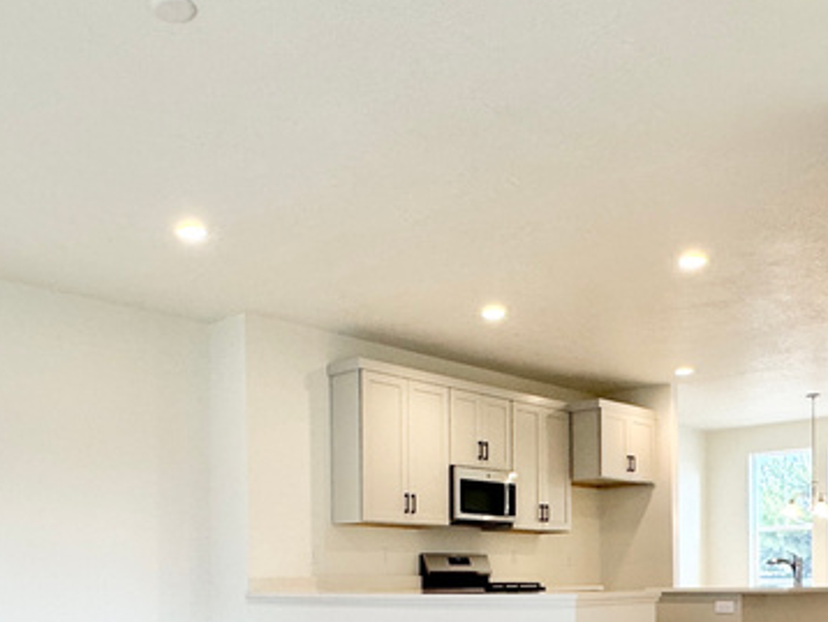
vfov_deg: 33.5
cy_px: 594
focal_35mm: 40
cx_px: 393
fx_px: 957
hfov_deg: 46.8
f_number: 2.2
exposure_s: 1/120
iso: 160
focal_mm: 2.22
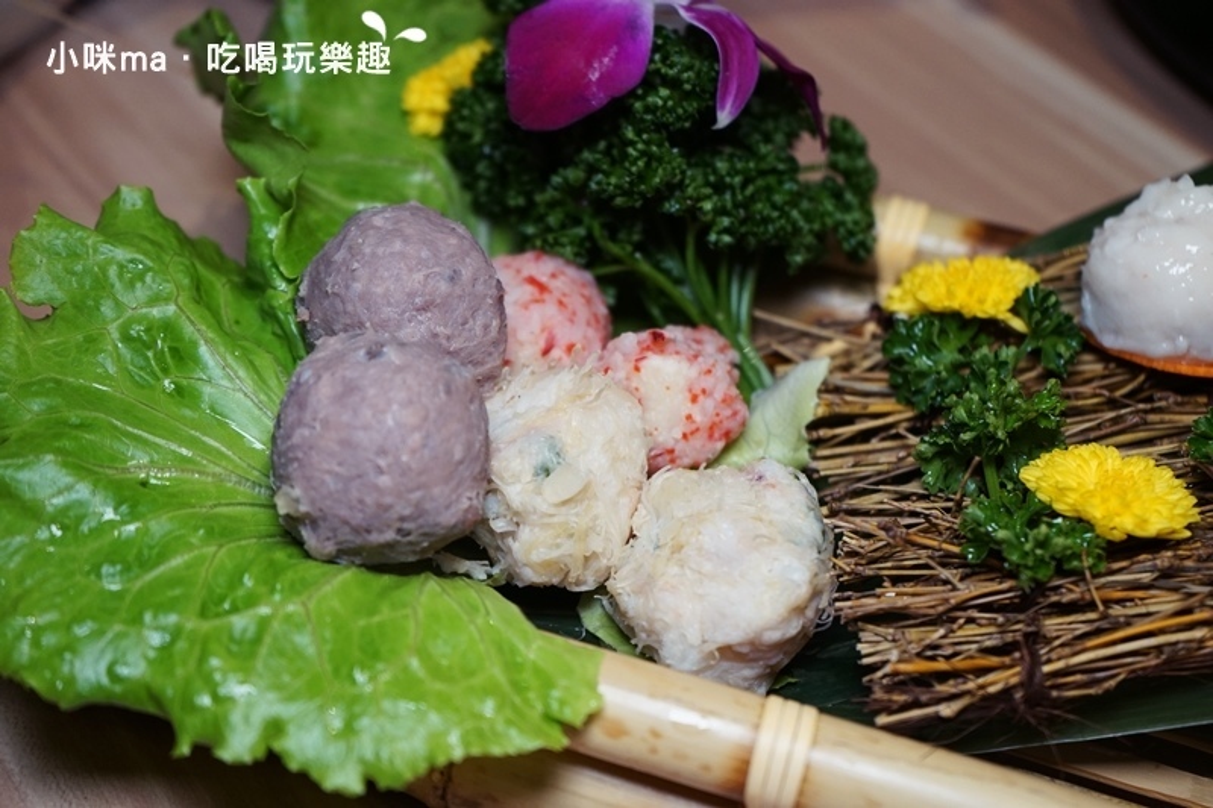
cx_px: 606
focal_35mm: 51
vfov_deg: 26.5
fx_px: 1718
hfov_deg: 38.9
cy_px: 404
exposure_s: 1/60
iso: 1000
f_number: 4.5
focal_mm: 51
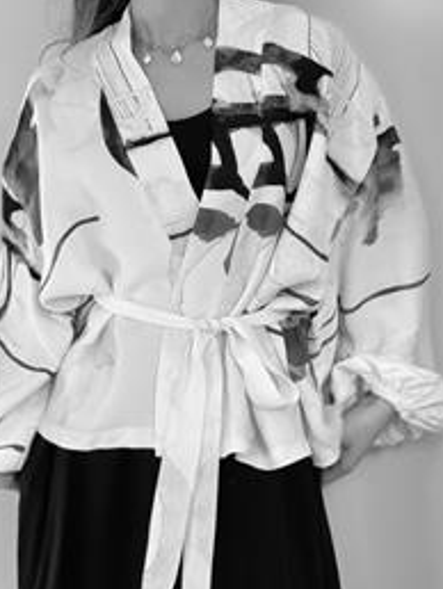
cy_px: 234
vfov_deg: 19.8
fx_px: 1686
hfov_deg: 15.0
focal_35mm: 99
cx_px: 222
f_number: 1.78
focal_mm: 6.76
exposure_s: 1/60
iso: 160
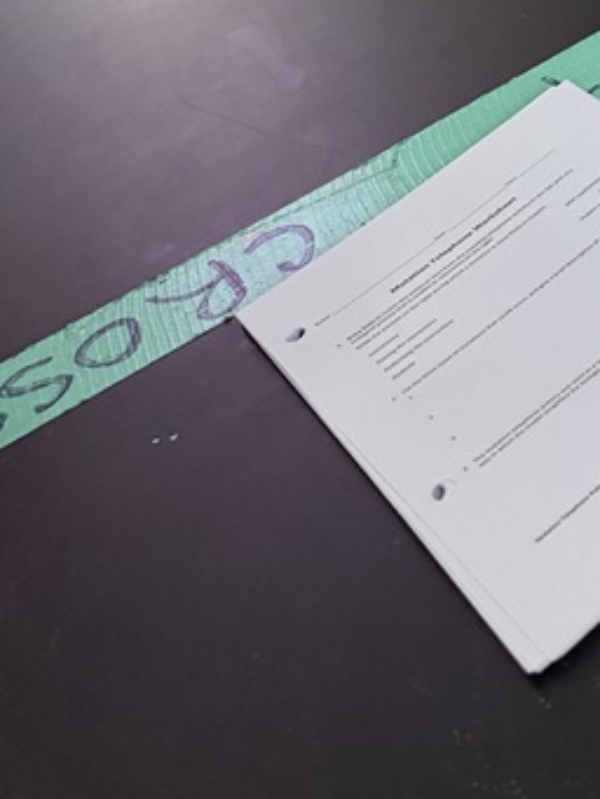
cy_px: -323
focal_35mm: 72
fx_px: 1663
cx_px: 893
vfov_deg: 23.0
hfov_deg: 18.2
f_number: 1.78
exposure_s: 1/60
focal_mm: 6.76
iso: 500
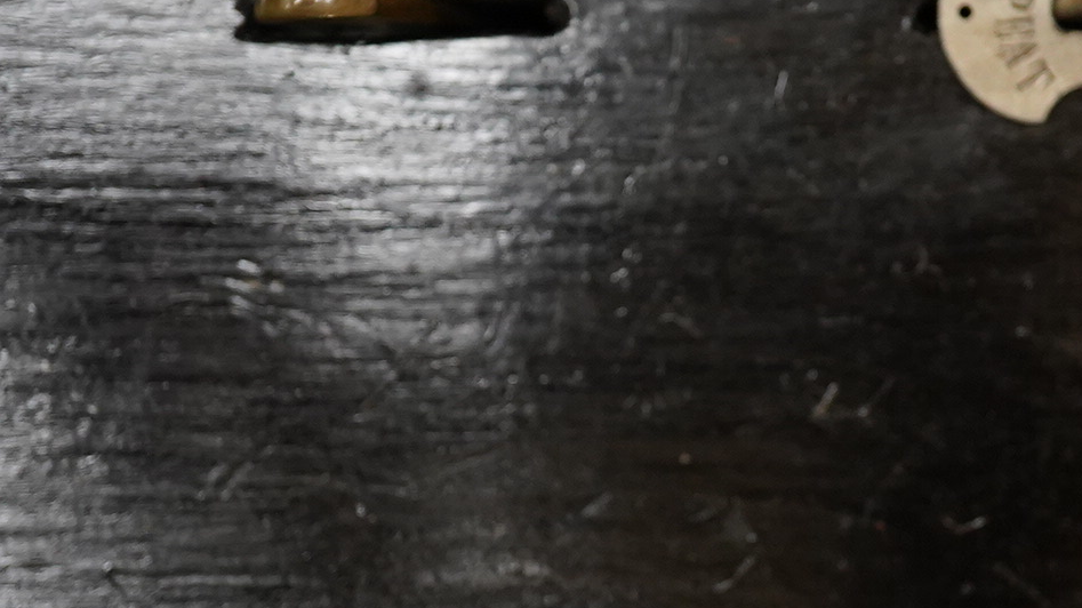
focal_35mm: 98
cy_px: 313
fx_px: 2811
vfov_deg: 12.3
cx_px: 666
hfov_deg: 21.7
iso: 2500
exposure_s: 1/200
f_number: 5
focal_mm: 30
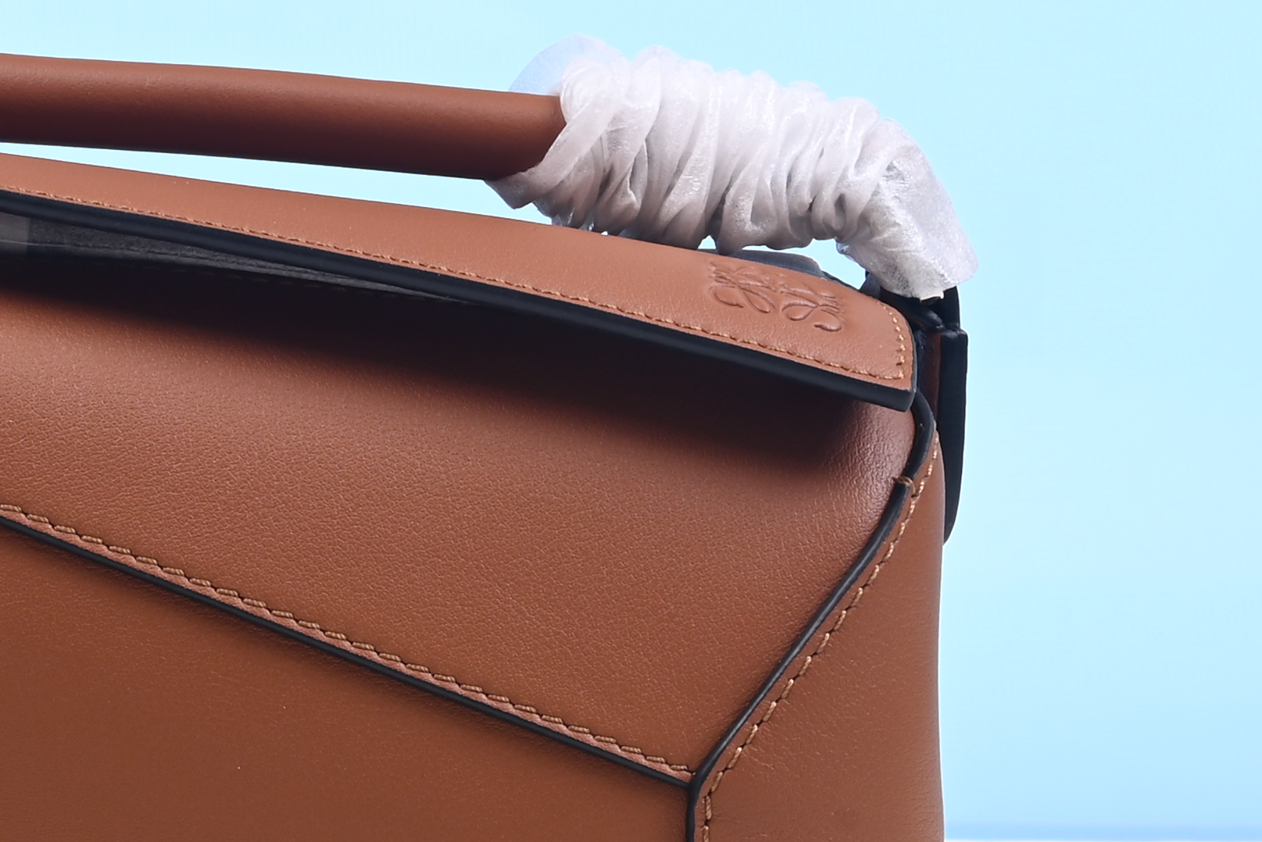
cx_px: 275
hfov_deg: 13.7
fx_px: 5225
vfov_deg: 9.2
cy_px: 241
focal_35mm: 149
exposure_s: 1/2
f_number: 16
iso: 100
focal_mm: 40
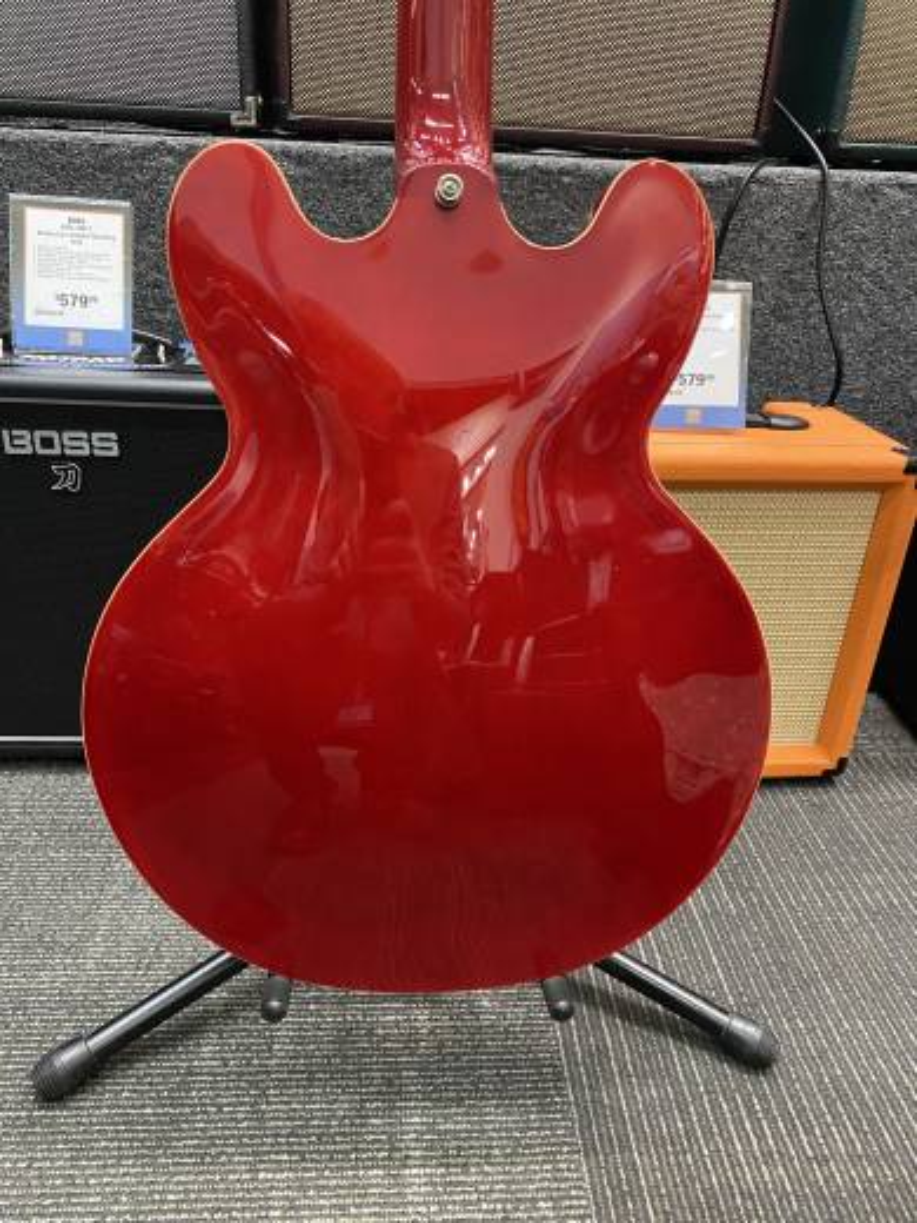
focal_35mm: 26
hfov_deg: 53.1
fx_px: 918
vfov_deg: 67.3
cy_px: 612
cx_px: 458
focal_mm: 4.25
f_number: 1.8
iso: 500
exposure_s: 1/40
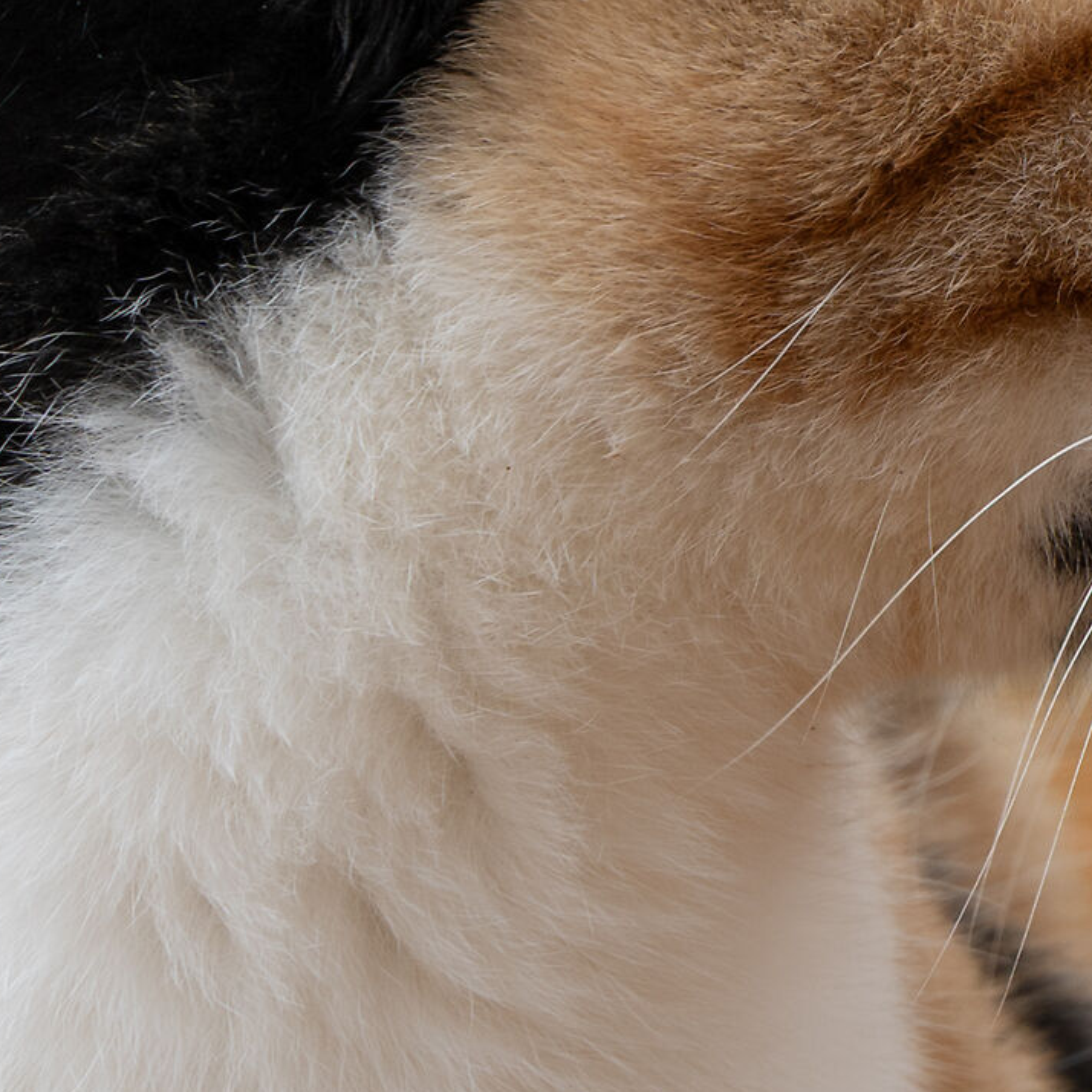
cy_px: 194
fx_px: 30587
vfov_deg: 2.0
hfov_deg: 2.0
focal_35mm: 857
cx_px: 1702
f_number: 9
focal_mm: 200
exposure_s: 1/100
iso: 250
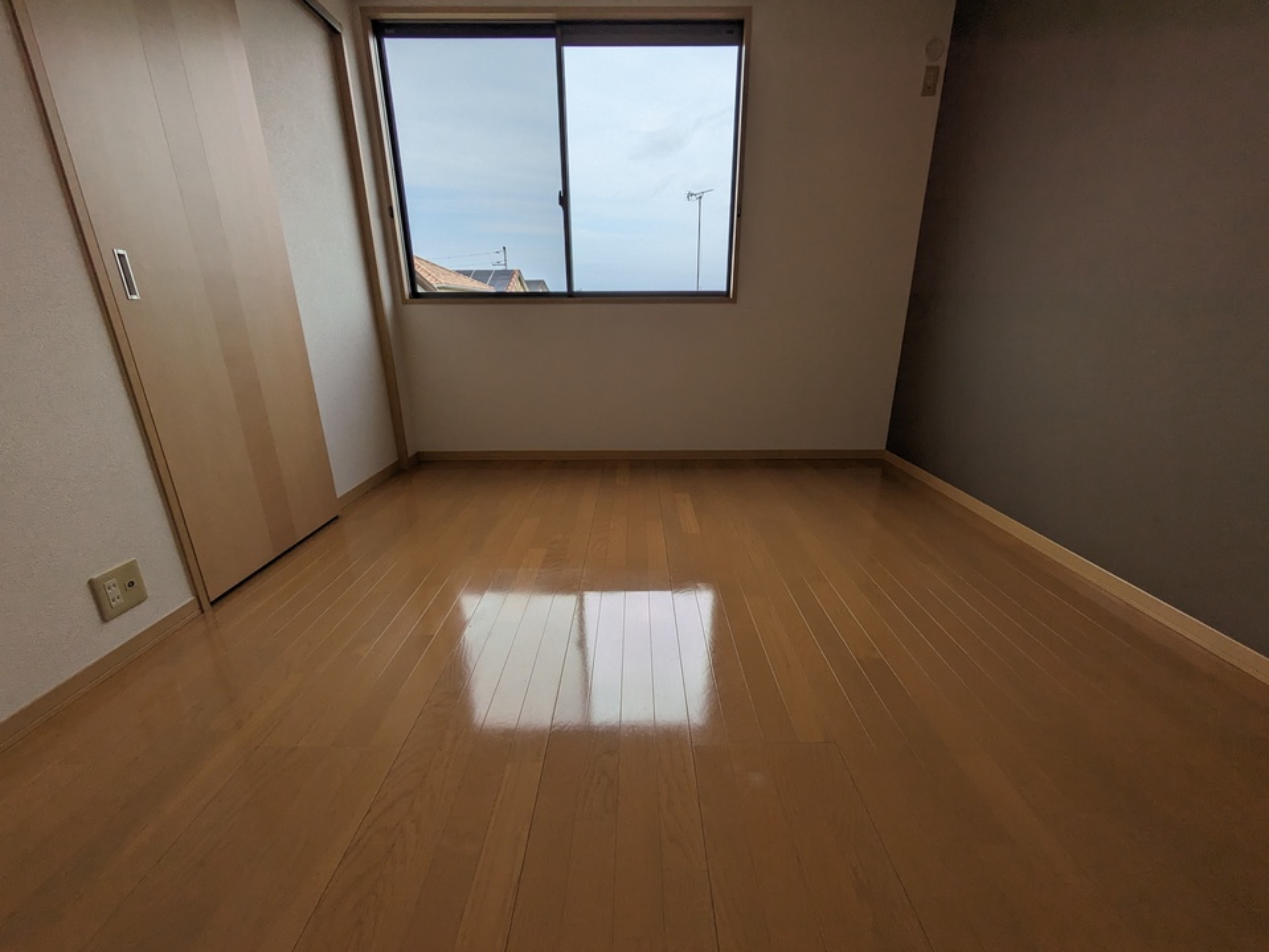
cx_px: 634
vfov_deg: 85.7
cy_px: 476
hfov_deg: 102.0
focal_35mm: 14
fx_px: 513
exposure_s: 1/845
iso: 54
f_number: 2.2
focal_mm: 1.83
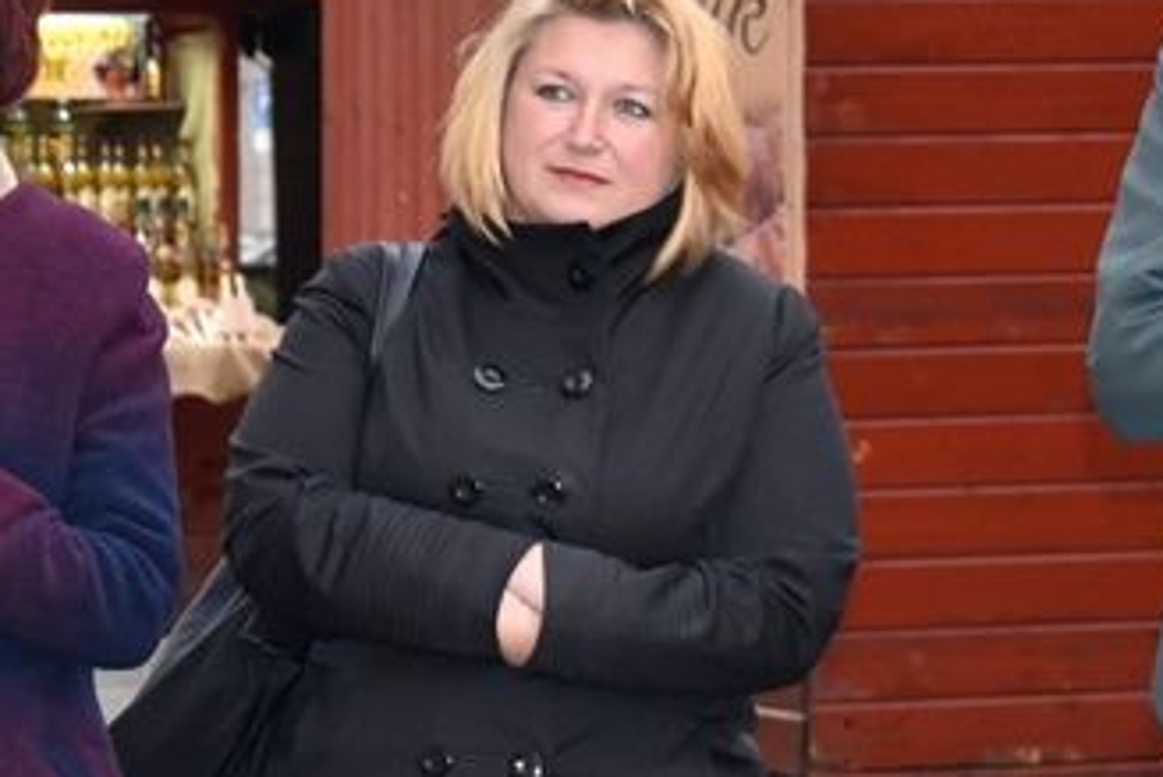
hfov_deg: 7.9
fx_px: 8324
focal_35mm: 258
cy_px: 374
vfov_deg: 5.3
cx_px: -92
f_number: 5.6
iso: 1250
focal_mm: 55
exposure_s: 1/100
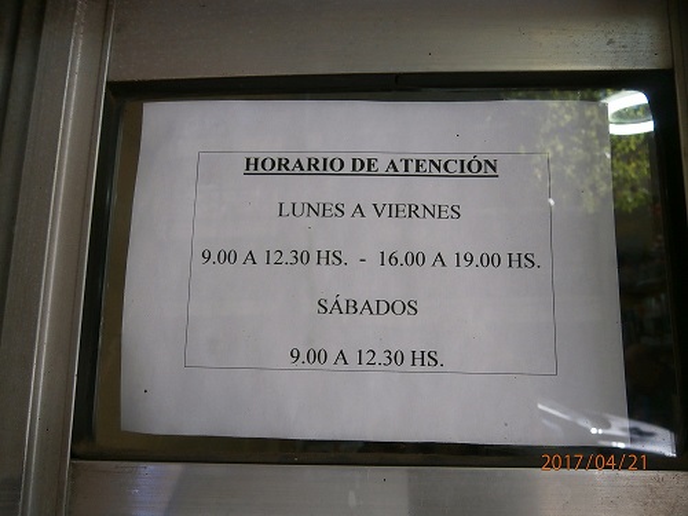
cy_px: 258
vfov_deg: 53.1
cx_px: 344
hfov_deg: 67.3
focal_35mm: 26
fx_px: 517
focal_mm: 4.7
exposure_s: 1/100
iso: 80
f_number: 2.8
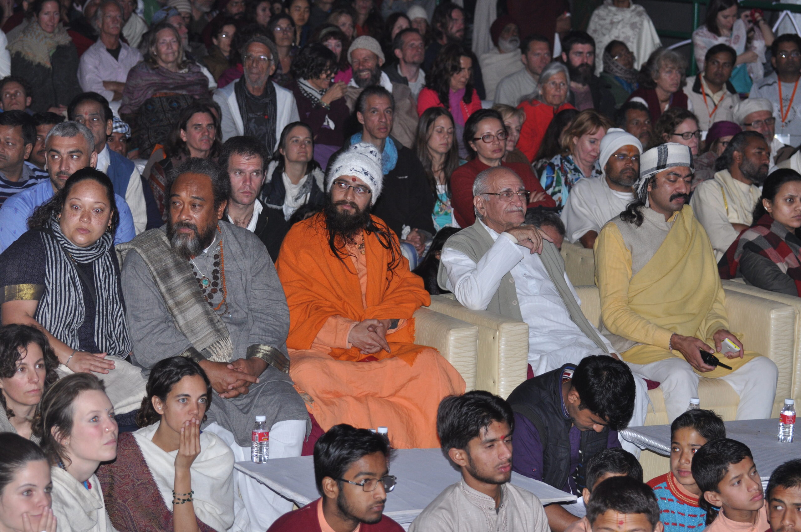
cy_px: 266
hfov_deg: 19.5
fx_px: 2333
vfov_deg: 13.0
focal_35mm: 105
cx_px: 400
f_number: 5
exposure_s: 1/125
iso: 500
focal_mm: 70
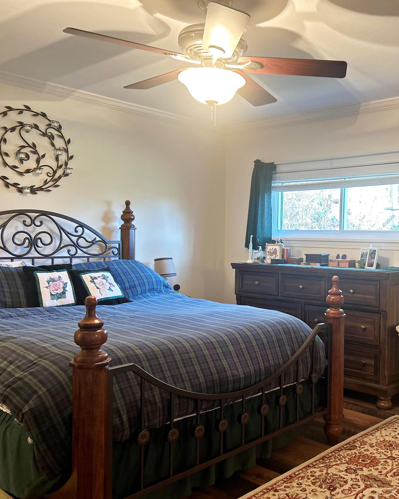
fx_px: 502
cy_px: 250
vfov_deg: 52.8
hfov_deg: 41.8
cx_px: 310
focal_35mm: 34
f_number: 1.5
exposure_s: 1/60
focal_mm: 5.7
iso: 250
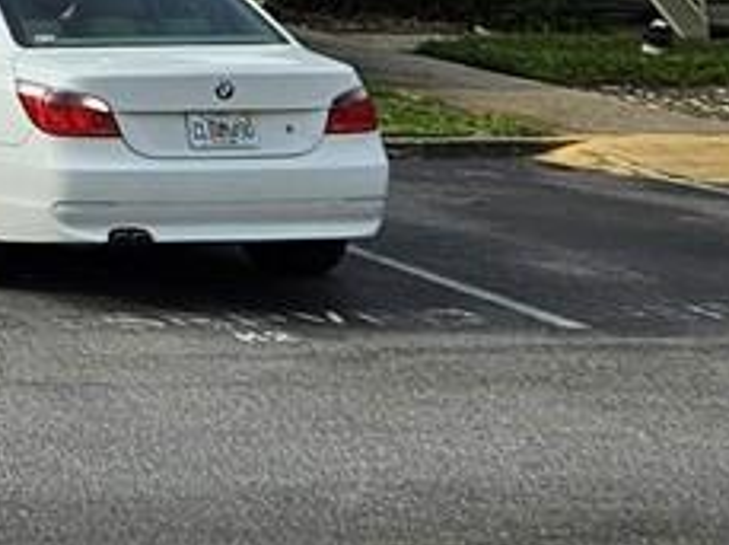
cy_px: -392
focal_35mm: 161
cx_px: -1012
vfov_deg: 8.9
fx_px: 3385
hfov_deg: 10.6
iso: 25
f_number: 1.8
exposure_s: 1/1899
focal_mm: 5.4
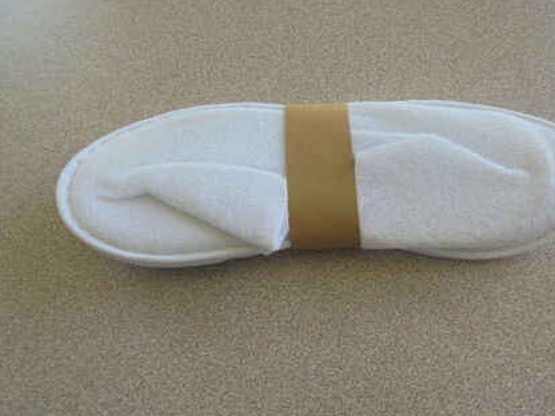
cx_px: 311
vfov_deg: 46.8
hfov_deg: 59.8
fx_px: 481
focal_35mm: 30
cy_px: 212
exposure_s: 1/60
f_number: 3.5
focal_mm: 4.6
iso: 100
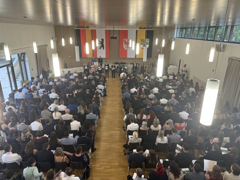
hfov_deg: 71.6
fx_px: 166
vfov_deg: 56.8
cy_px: 90
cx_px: 120
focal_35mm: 24
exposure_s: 1/100
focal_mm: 6.86
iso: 160
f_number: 1.78
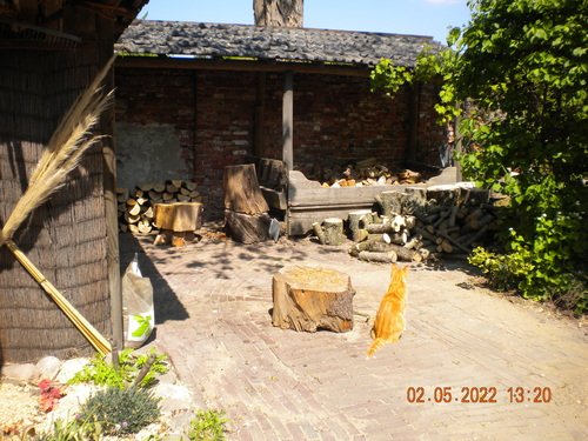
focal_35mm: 35
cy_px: 220
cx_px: 294
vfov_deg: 40.7
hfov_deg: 52.6
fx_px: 595
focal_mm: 6.3
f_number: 4.6
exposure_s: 1/360
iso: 80
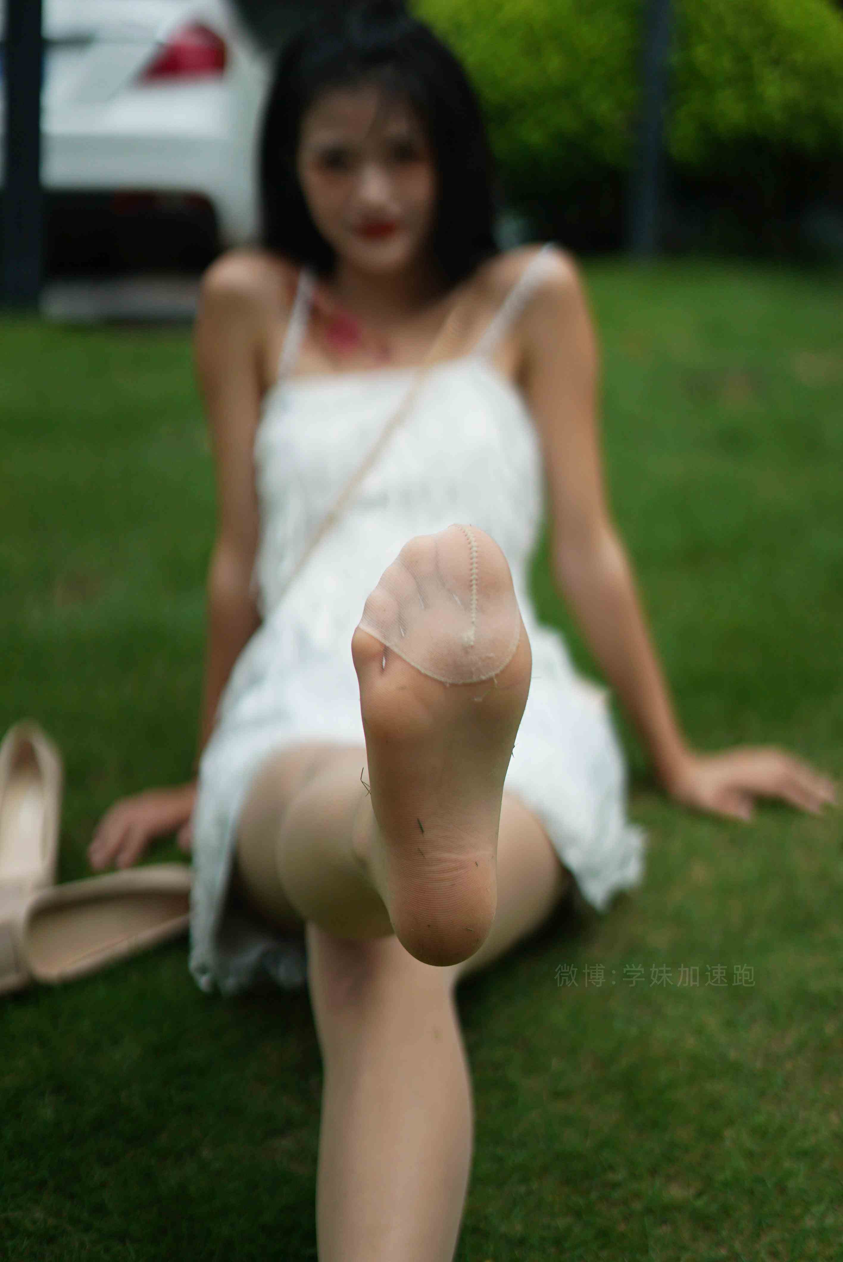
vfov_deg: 39.6
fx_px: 1754
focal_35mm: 50
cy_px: 631
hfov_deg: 27.0
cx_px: 422
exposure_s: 1/8000
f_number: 1.8
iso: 250
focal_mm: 50
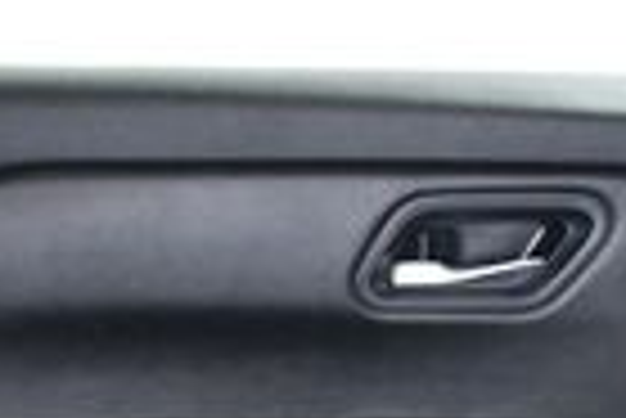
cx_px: 311
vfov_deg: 10.0
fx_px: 2158
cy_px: 921
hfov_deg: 16.5
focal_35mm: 124
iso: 2500
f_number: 3.5
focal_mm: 18
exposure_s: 1/50
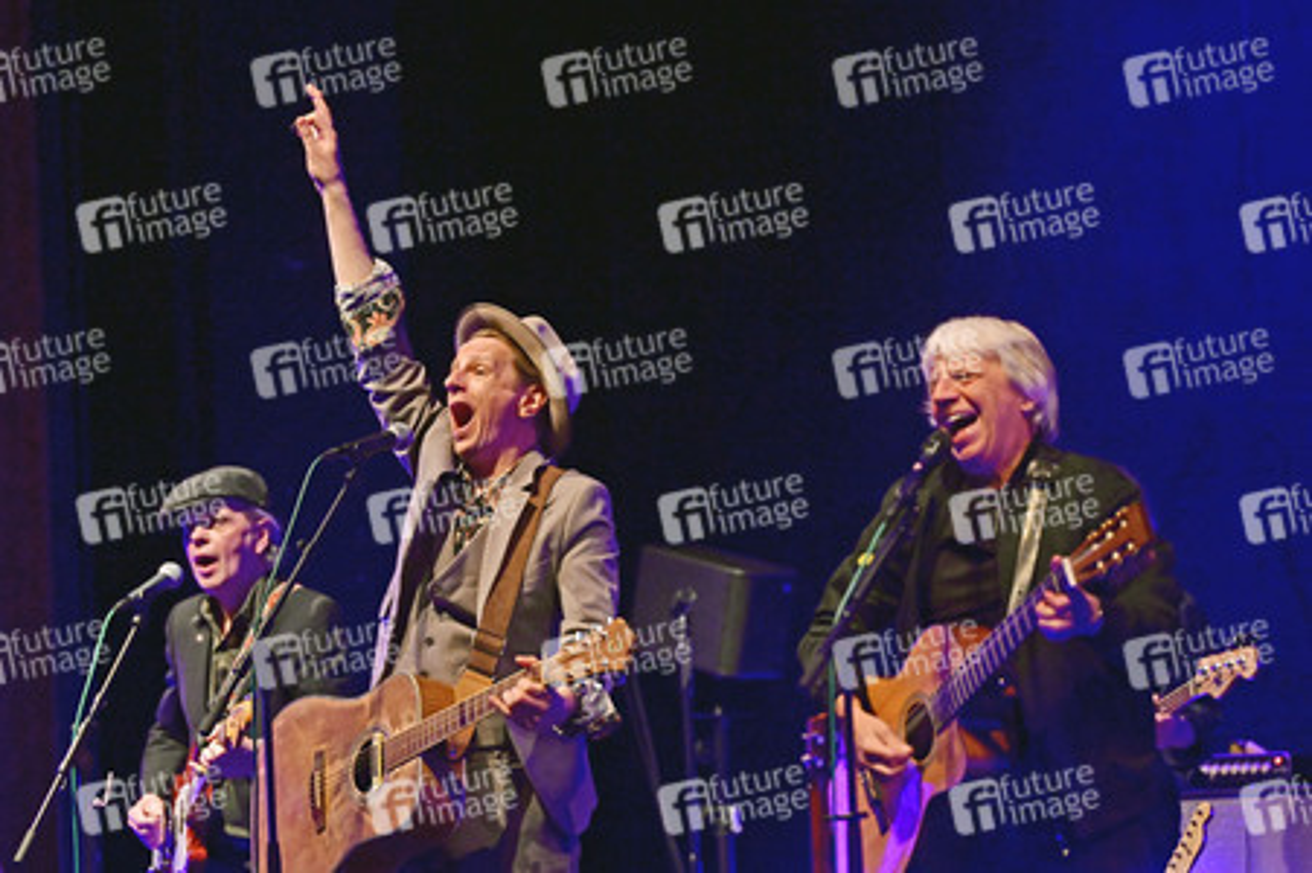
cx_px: 656
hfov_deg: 10.3
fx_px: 7283
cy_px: 436
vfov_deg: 6.9
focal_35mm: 200
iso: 8000
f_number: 3.5
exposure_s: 1/200
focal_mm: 200
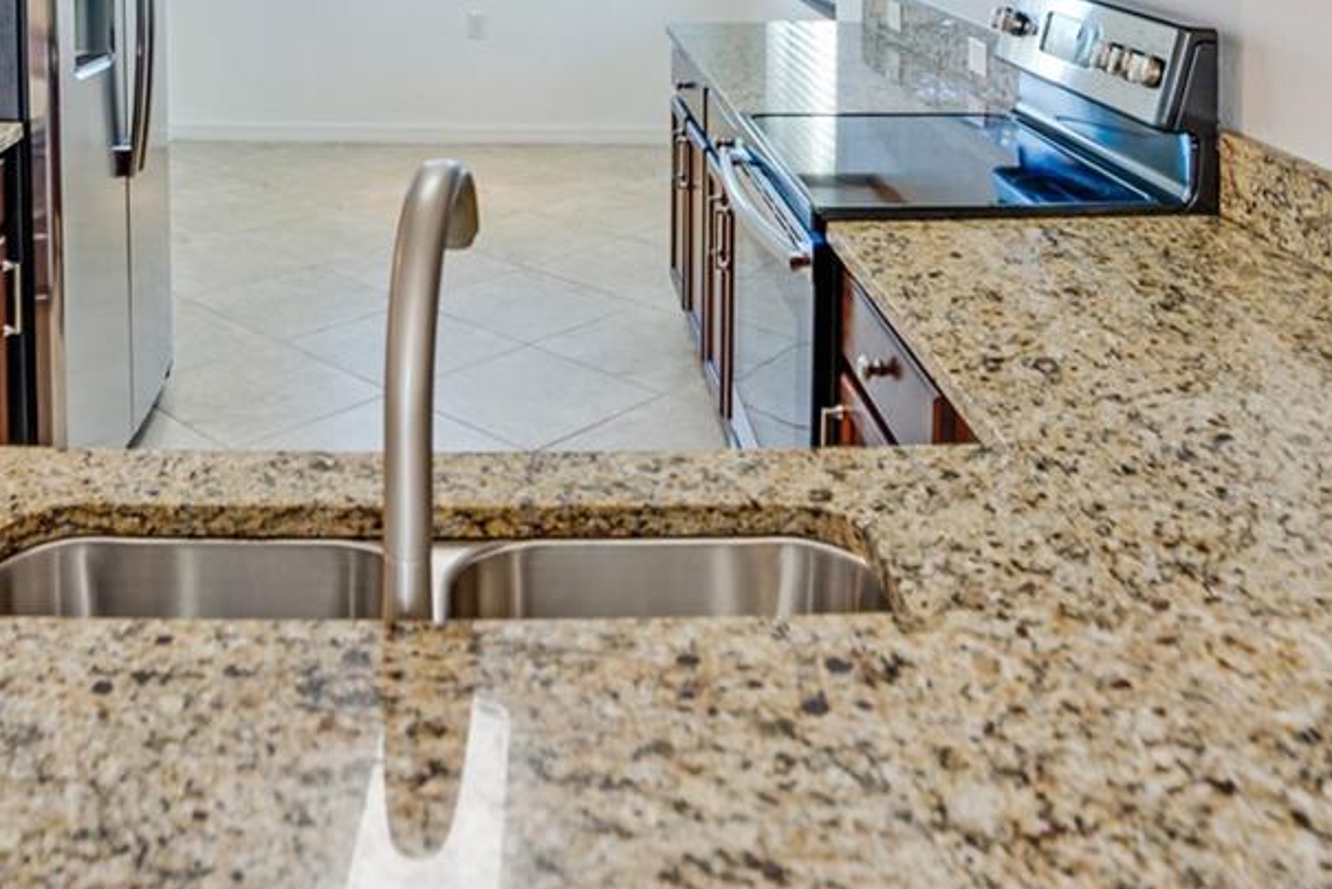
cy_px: -146
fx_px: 1370
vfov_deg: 31.0
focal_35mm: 37
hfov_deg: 51.6
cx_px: 546
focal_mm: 14
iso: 160
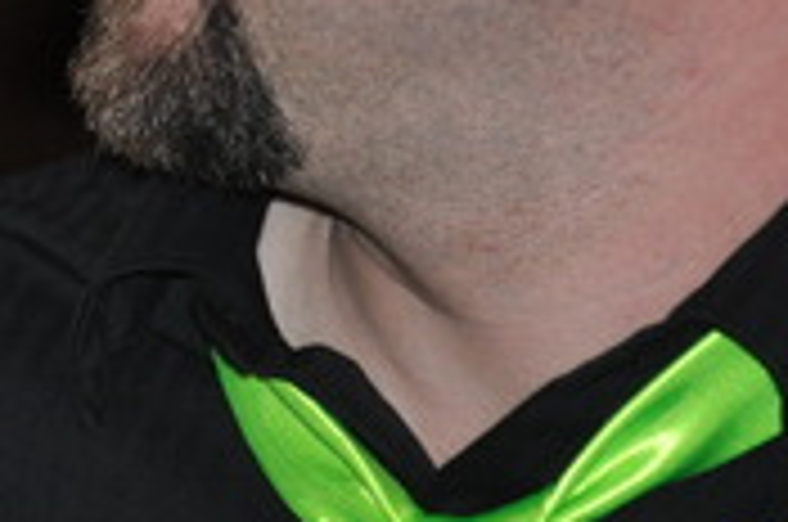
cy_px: 16
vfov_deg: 2.4
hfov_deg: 3.6
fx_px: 12559
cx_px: -432
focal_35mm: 575
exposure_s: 1/60
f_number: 5.6
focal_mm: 105
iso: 800
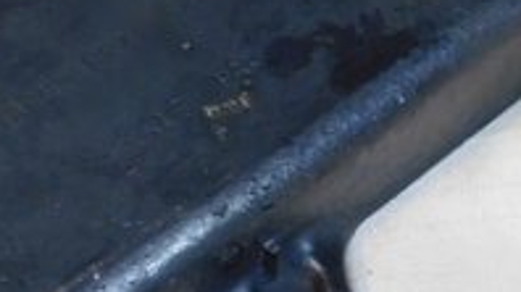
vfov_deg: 13.9
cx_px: 49
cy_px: 167
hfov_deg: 23.8
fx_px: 1201
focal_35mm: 87
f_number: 3.1
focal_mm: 4.5
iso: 400
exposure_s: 1/13
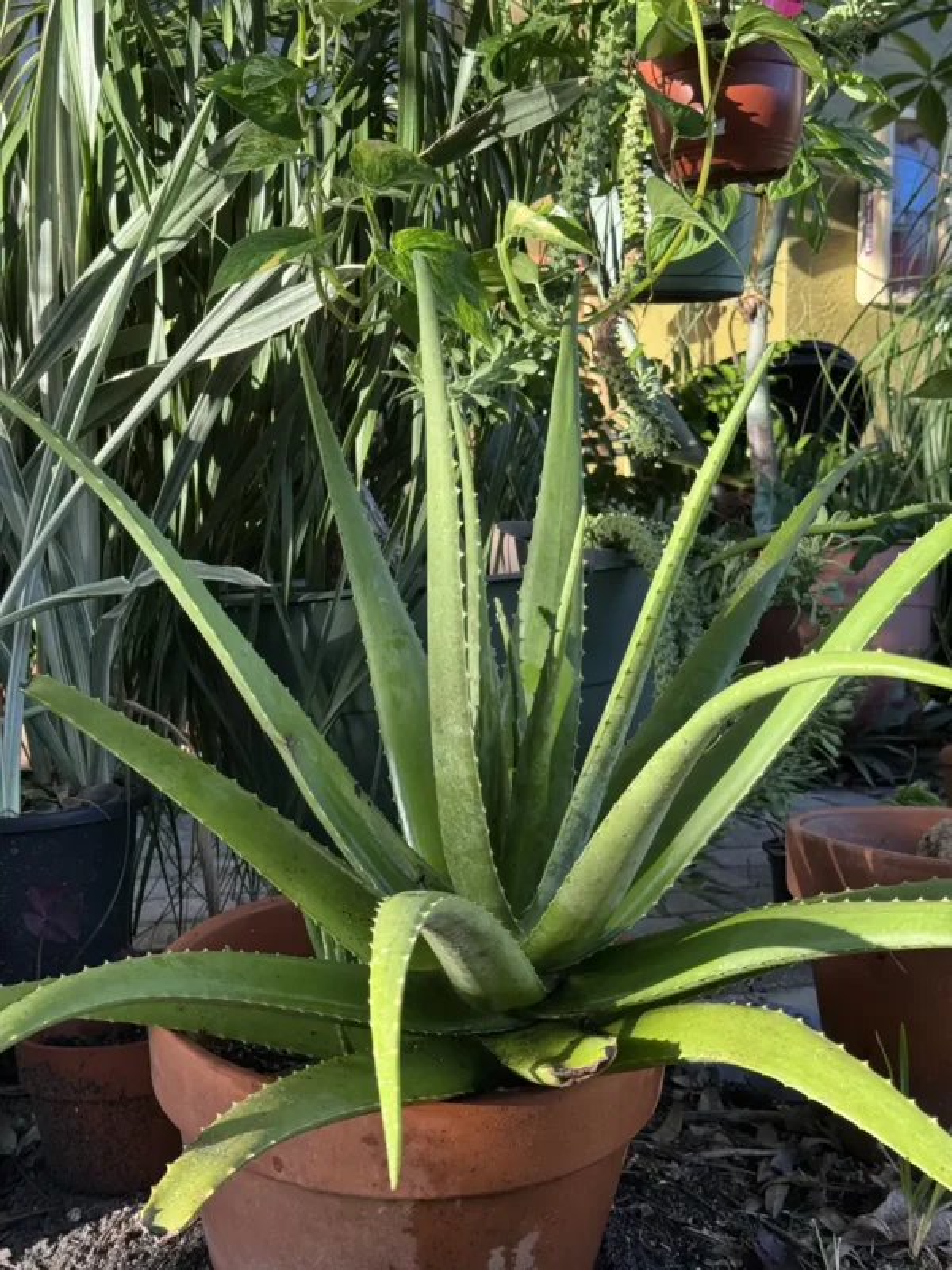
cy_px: 635
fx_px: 1760
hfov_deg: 30.3
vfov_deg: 39.7
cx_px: 476
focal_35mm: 48
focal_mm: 6.76
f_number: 1.78
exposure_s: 1/268
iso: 64
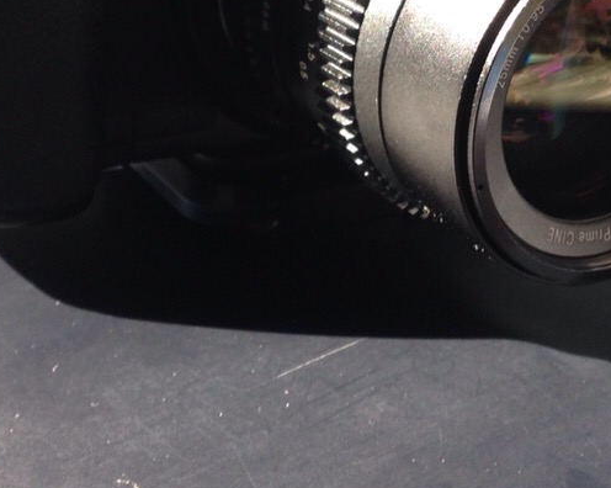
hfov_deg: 24.5
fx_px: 1409
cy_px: 35
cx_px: 289
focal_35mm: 78
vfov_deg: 19.2
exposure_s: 1/40
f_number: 2.4
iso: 50
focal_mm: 4.12
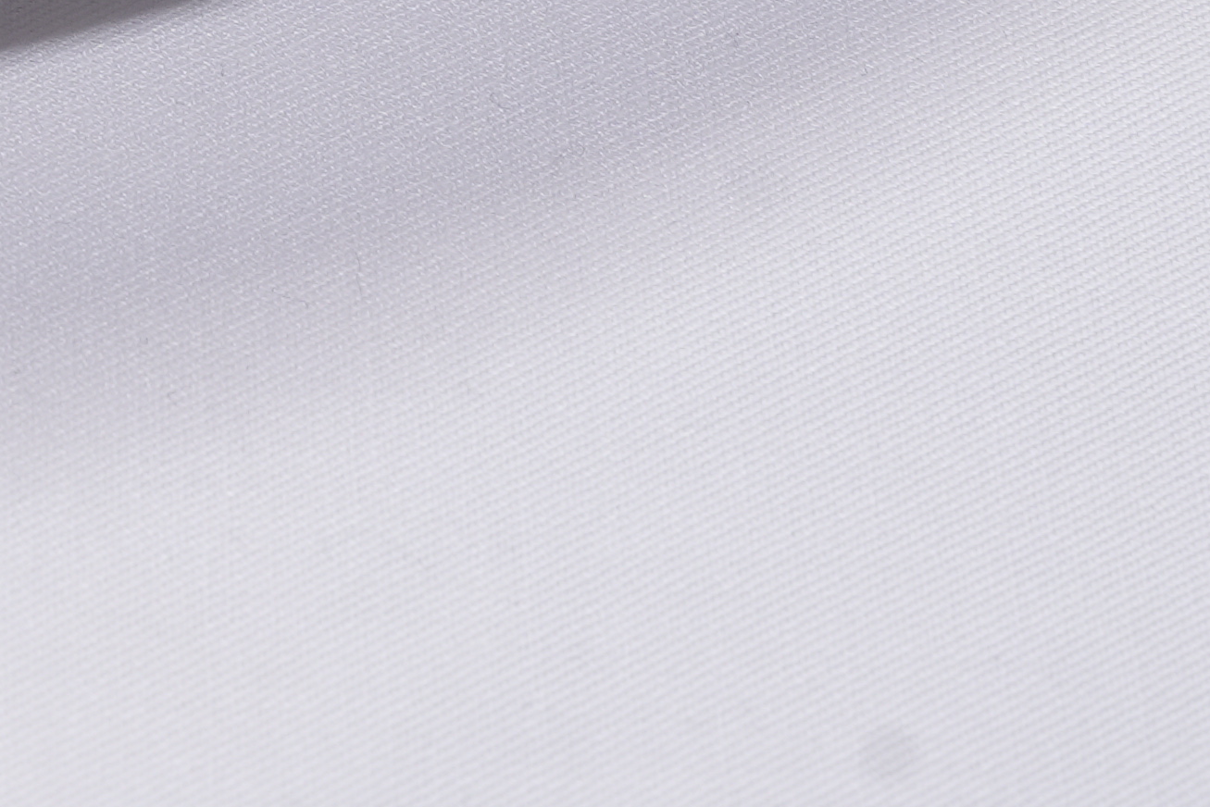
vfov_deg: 5.0
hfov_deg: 7.4
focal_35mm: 270
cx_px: -1015
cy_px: -1111
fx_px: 9063
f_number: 9
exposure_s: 1/100
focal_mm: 50.3
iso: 320
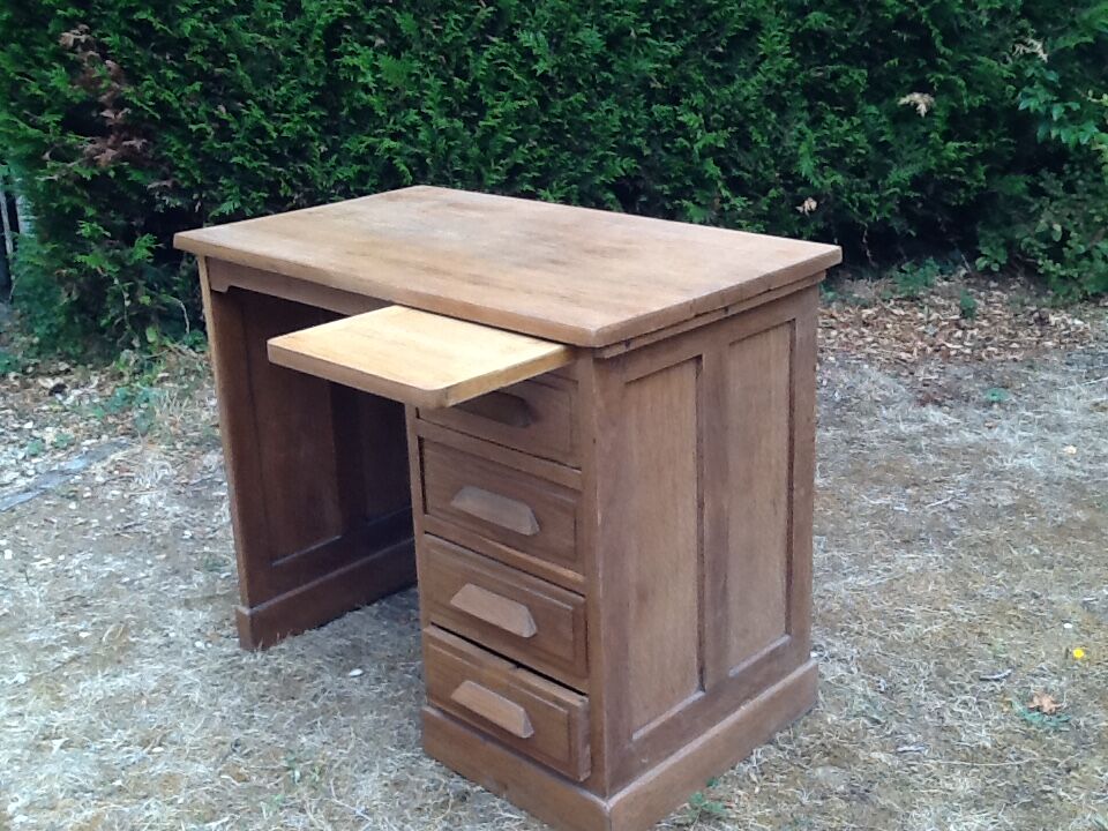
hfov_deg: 42.9
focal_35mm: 44
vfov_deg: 32.9
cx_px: 554
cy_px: 416
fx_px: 1408
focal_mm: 2.03
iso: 40
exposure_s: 1/120
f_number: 2.4
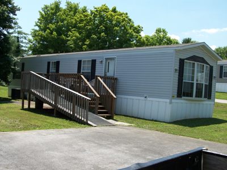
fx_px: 275
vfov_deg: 34.3
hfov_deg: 44.8
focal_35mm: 42
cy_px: 85
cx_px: 114
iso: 64
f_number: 3.2
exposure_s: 1/698
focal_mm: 7.1
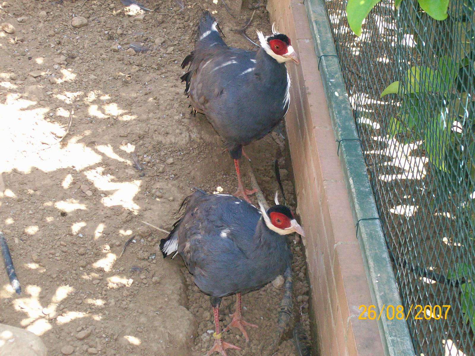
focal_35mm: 87
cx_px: 238
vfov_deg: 17.0
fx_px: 1193
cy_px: 178
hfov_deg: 22.5
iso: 140
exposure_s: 1/109
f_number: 4.3
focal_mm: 14.3
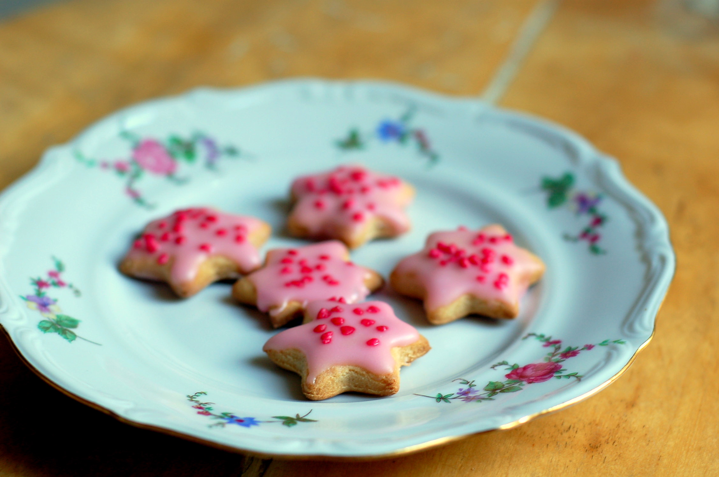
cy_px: 238
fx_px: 1495
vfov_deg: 18.1
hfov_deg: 27.0
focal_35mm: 75
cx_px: 360
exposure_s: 1/50
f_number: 3.2
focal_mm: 50
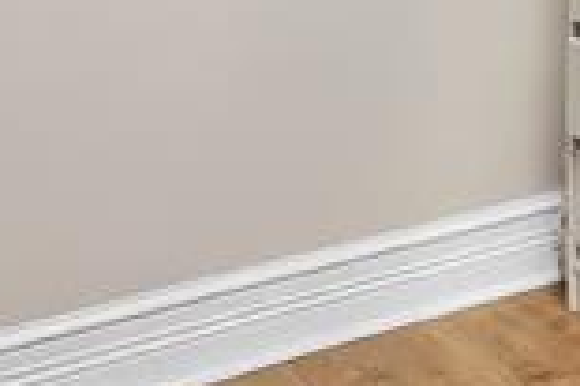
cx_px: 1276
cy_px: -360
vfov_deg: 12.3
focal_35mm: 99
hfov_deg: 15.1
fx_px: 1593
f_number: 8
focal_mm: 15
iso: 400
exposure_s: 2.5
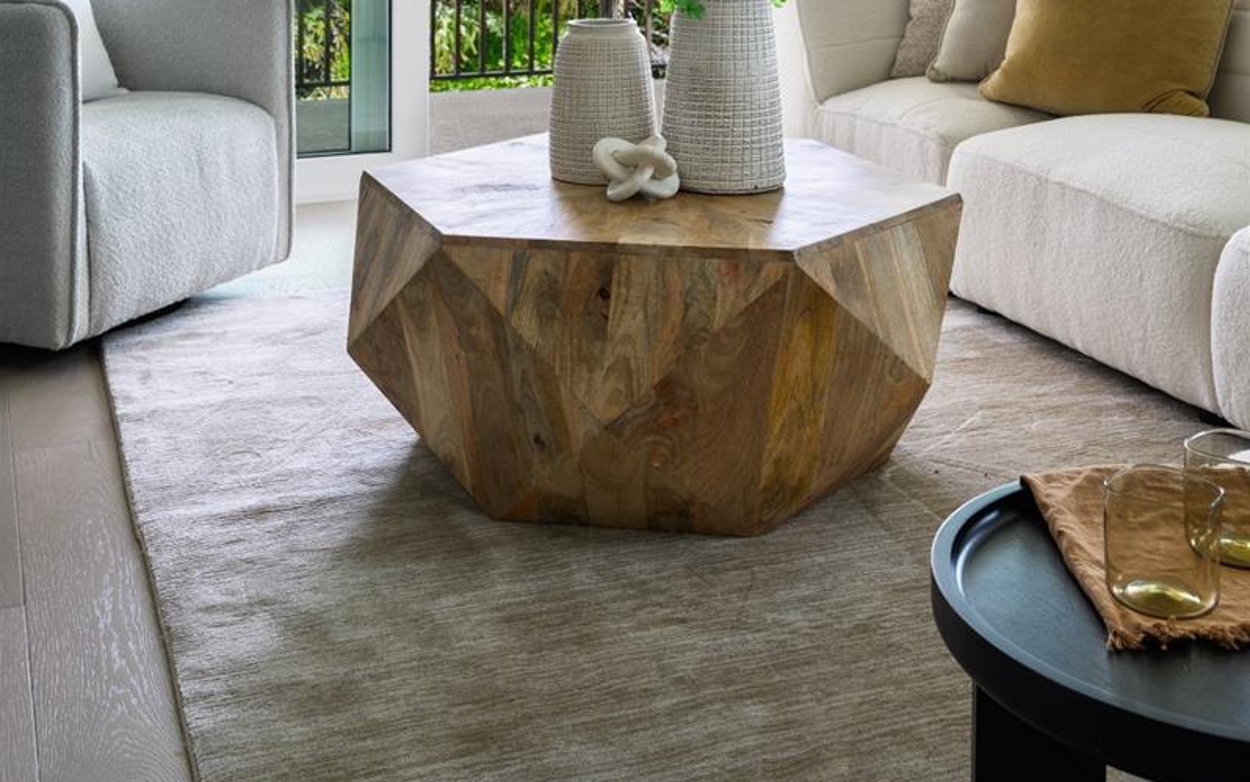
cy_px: -63
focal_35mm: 46
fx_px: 1567
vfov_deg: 26.0
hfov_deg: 43.5
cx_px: 625
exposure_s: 1/30
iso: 200
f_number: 8
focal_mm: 30
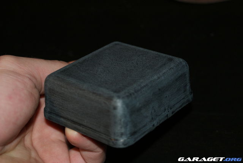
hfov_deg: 24.6
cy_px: 82
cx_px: 122
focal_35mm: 82
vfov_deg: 16.6
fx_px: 557
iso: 400
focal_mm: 55
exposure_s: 1/80
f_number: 5.6
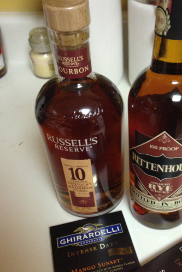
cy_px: 164
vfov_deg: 44.3
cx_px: 124
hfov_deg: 30.3
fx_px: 333
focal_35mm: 44
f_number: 2.4
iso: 320
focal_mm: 4.12
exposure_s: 1/15
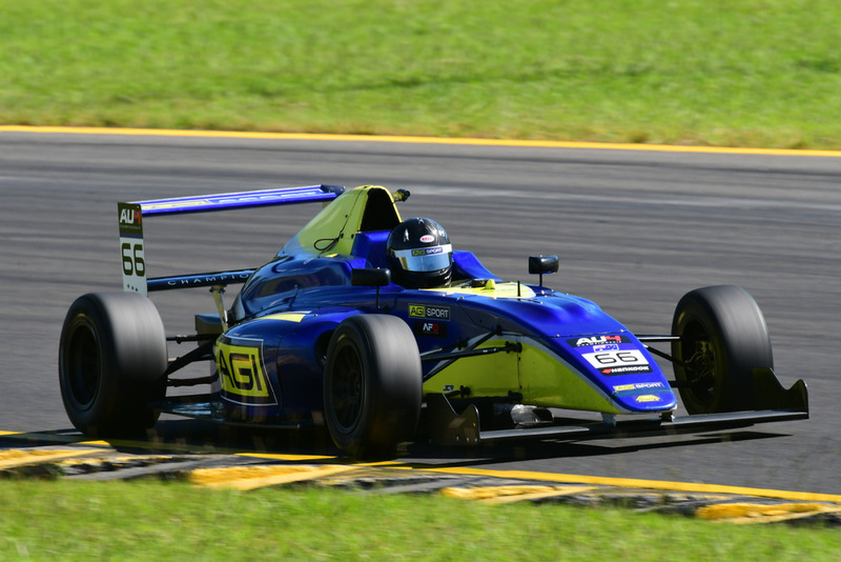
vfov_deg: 1.8
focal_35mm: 750
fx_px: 17526
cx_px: 420
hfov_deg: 2.7
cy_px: 281
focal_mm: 500
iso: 400
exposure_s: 1/400
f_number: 11
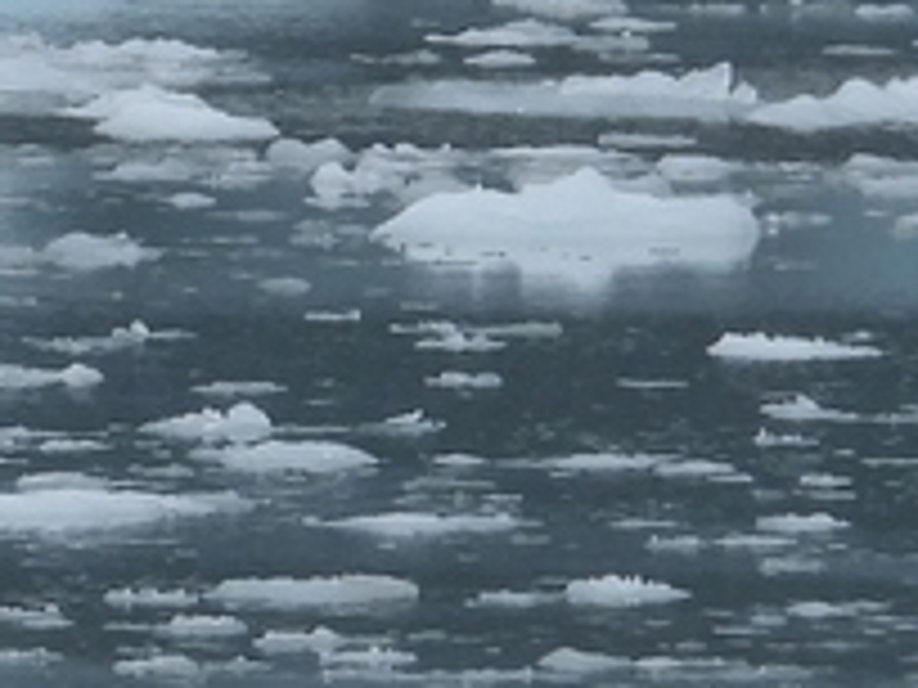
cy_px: 31
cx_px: -1840
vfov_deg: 0.4
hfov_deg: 0.5
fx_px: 108226
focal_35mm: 4081
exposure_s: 1/640
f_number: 5.6
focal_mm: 116
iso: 100
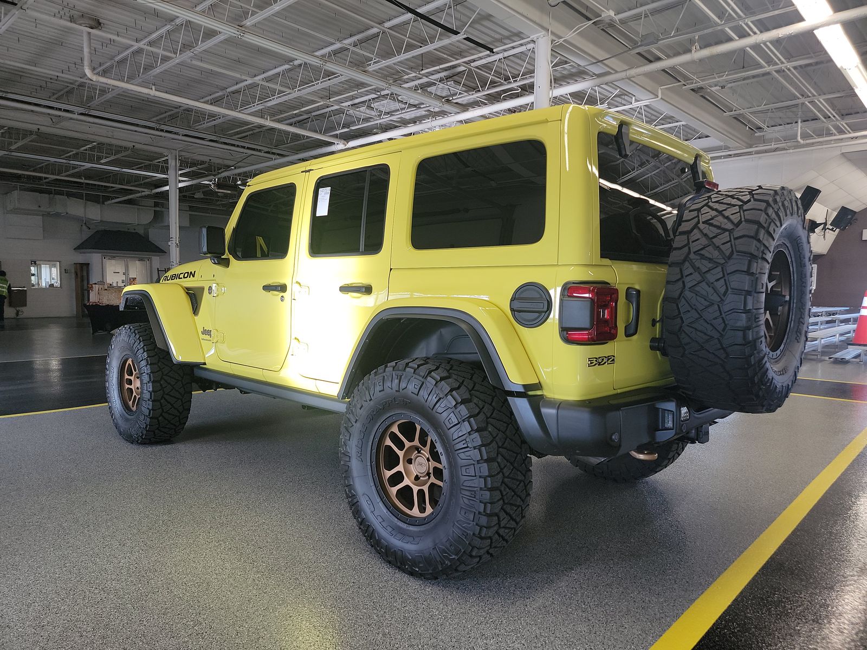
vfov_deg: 56.8
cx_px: 434
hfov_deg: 71.6
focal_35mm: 24
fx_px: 601
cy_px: 325
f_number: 1.8
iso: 104
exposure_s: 1/59
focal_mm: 6.7
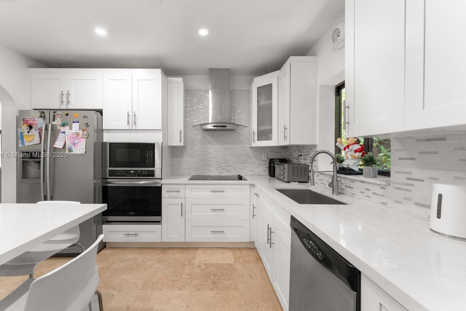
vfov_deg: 77.3
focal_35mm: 15
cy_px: 155
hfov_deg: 100.3
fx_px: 194
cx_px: 218
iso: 800
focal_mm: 14
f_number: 9
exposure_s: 1/6
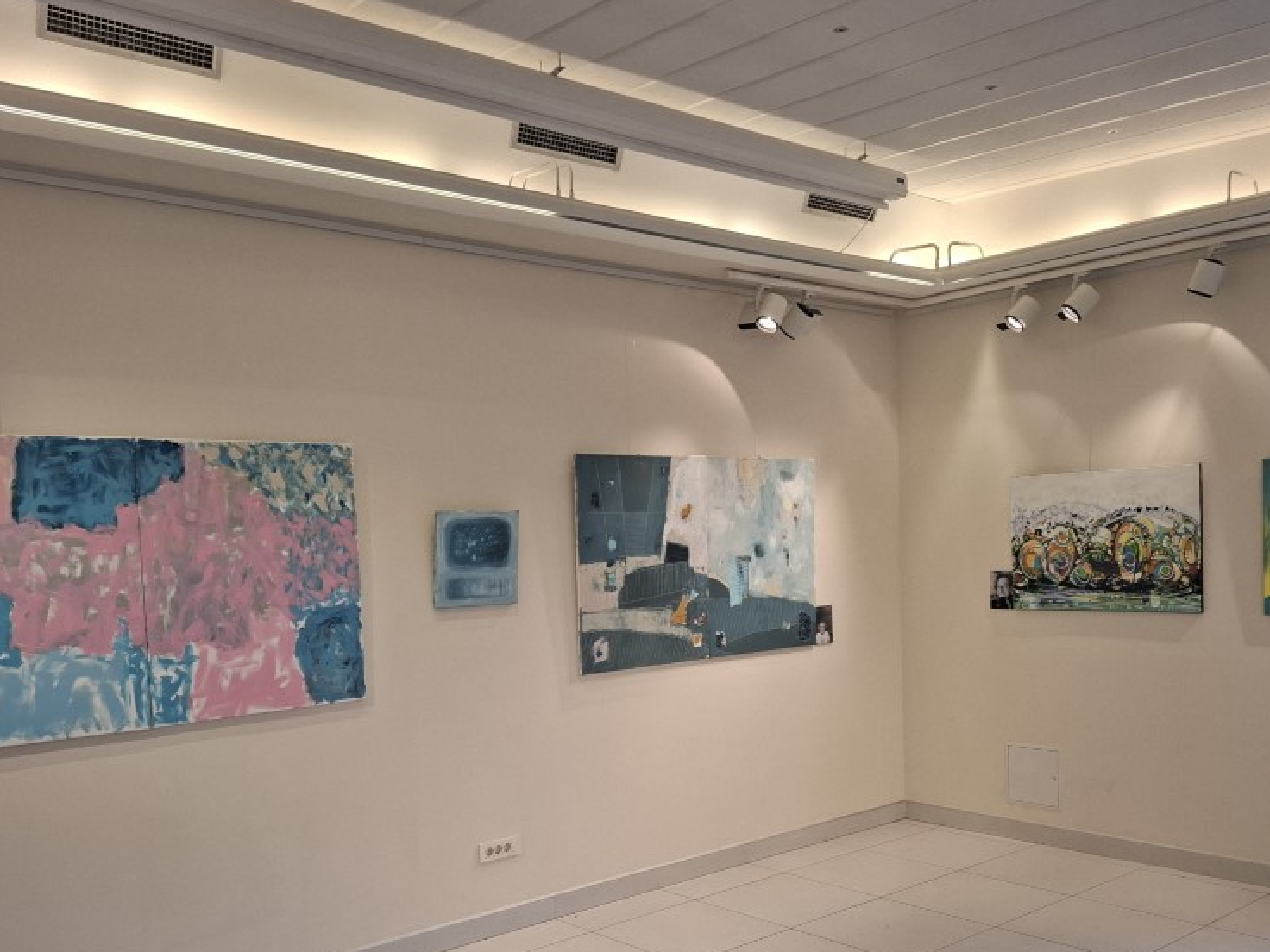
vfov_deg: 43.6
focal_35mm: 32
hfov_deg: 56.7
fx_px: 1174
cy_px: 629
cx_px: 685
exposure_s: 1/100
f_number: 1.8
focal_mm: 5.54
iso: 80
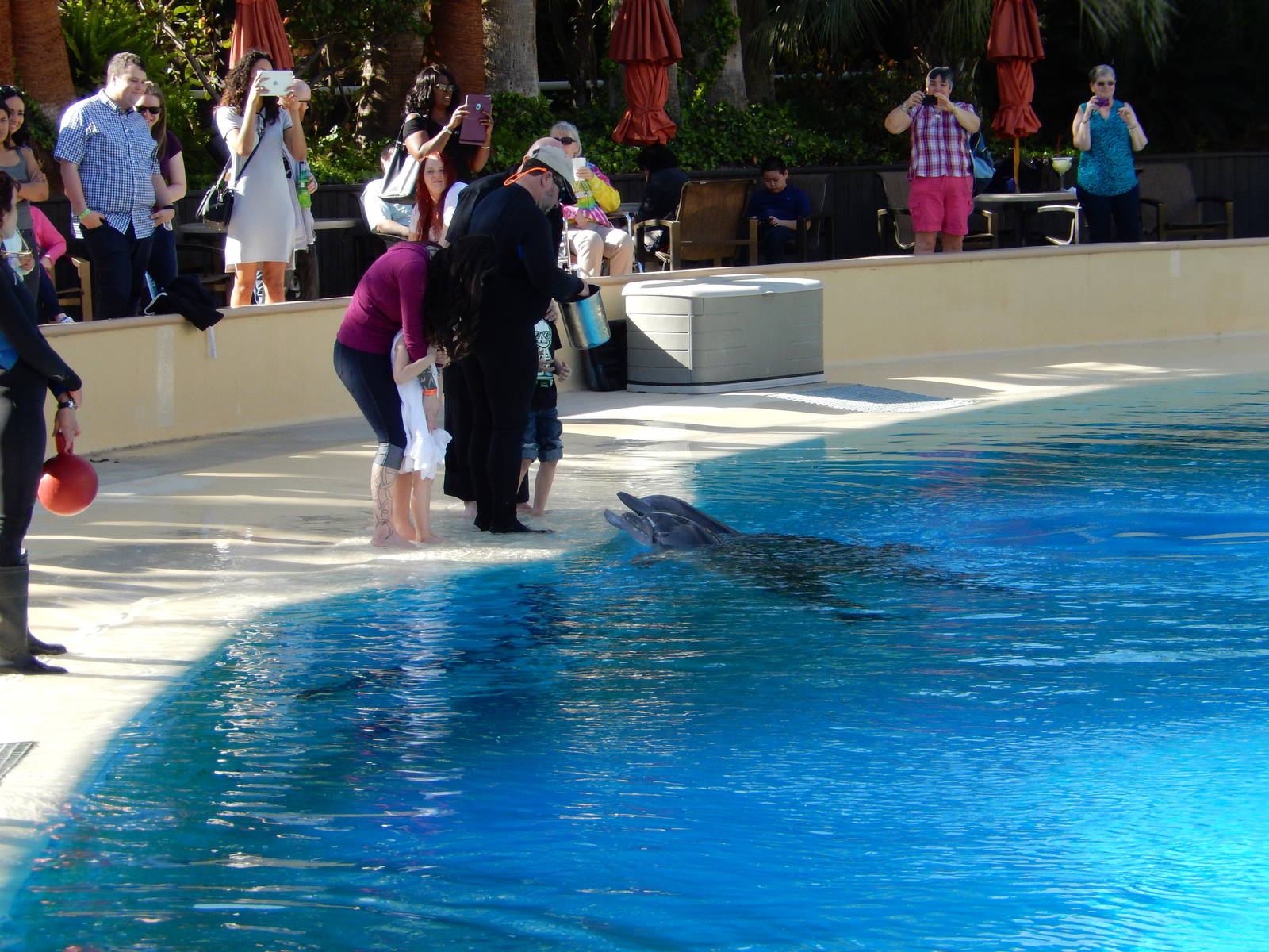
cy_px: 476
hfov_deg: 14.7
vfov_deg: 11.1
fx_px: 4912
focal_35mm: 134
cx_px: 634
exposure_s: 1/250
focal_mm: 24.1
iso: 220
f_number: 5.6
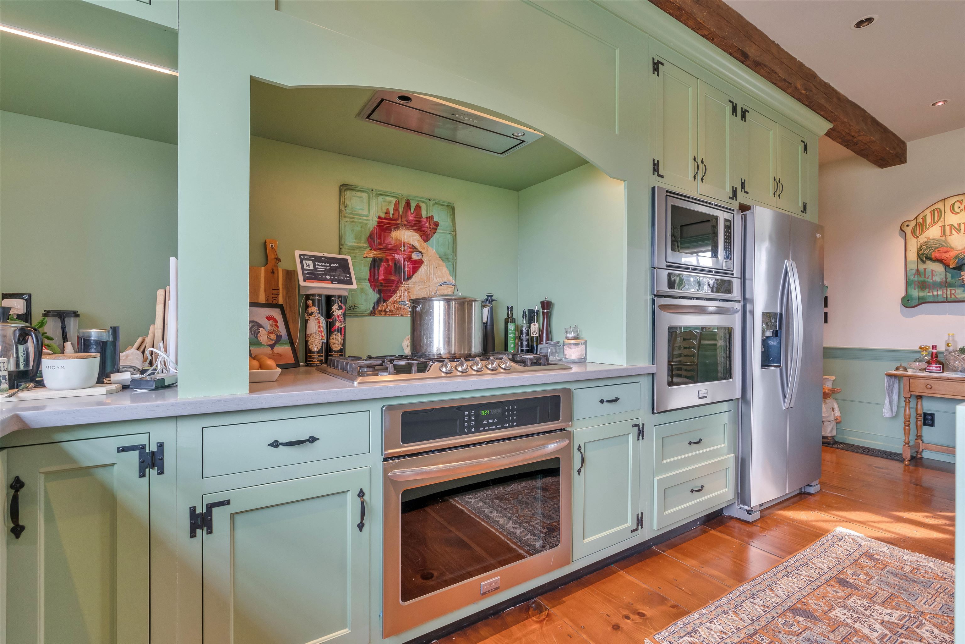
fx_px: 429
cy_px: 322
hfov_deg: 96.7
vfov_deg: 73.8
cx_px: 482
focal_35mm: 16
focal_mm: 16
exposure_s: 1/20
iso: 800
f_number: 8
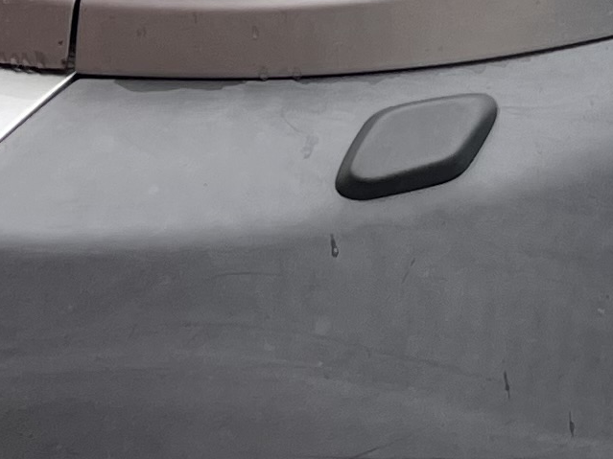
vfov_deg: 8.9
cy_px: -116
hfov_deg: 12.0
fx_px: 2904
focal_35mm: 164
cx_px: 548
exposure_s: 1/668
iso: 50
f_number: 1.6
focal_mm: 5.1
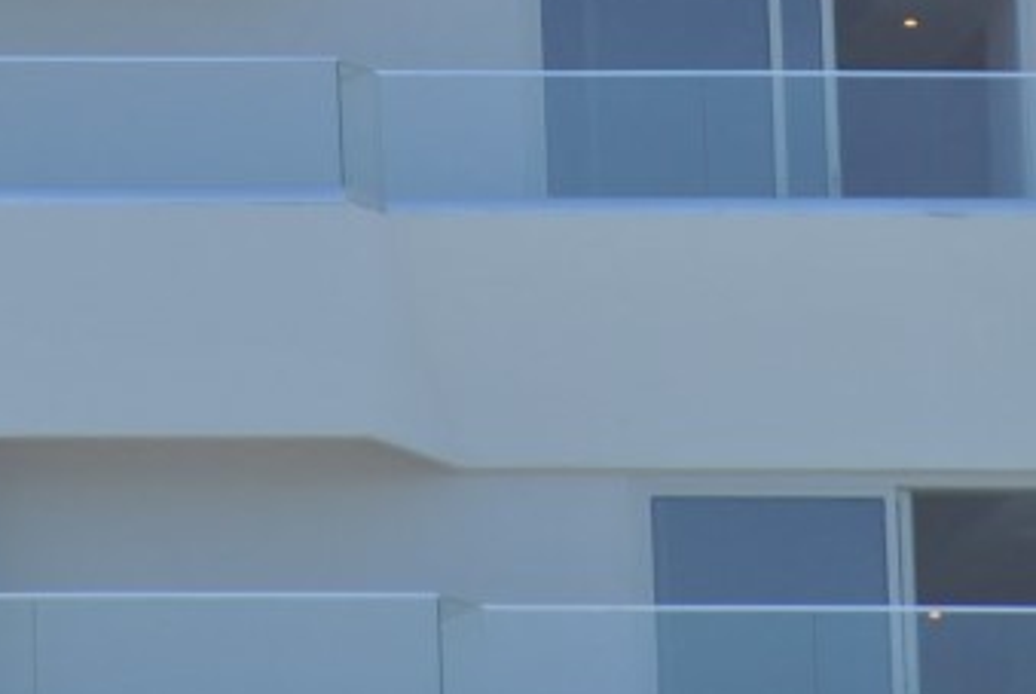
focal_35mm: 1014
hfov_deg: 2.0
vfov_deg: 1.4
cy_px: -168
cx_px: 604
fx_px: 29218
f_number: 5.6
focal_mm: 200
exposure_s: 1/800
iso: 200
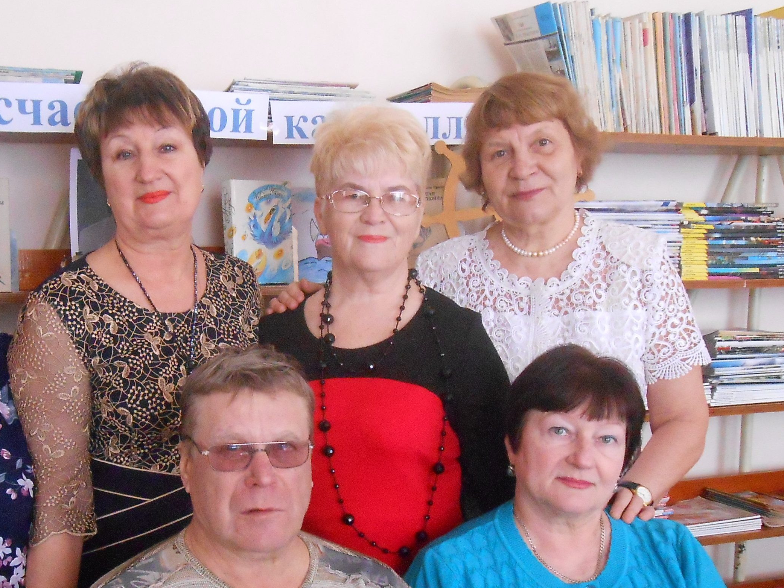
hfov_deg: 40.1
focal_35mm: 47
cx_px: 281
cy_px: 435
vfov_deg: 30.4
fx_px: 1065
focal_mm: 5.3
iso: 800
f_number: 3.8
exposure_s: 1/30
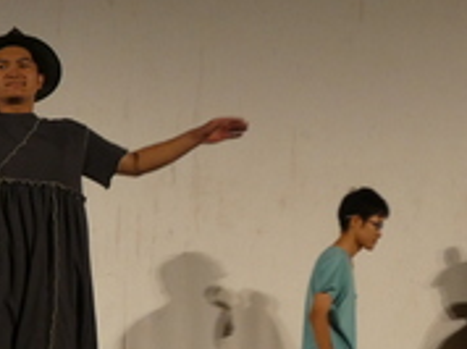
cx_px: 320
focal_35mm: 143
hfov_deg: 13.8
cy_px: 213
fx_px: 1927
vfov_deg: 10.3
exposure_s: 1/80
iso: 250
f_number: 3.9
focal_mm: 9.5
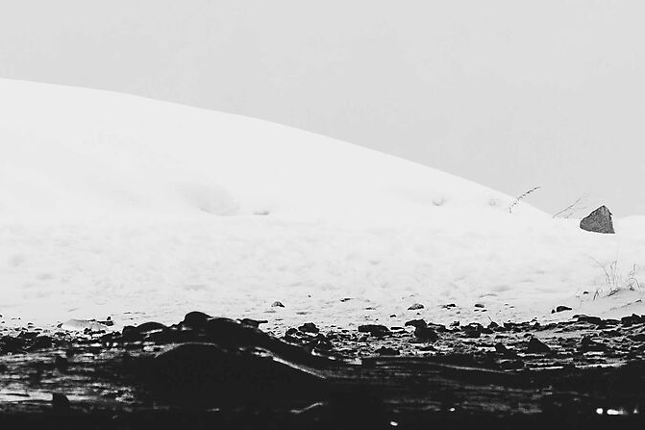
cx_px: 237
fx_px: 14418
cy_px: -217
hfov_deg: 2.6
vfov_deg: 1.7
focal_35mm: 805
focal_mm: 150
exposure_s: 1/1600
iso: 800
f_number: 7.1
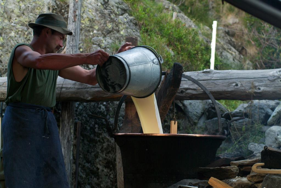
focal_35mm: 118
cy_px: 94
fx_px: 925
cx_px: 140
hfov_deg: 17.3
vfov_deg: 11.6
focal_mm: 79
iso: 200
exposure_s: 1/90
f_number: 4
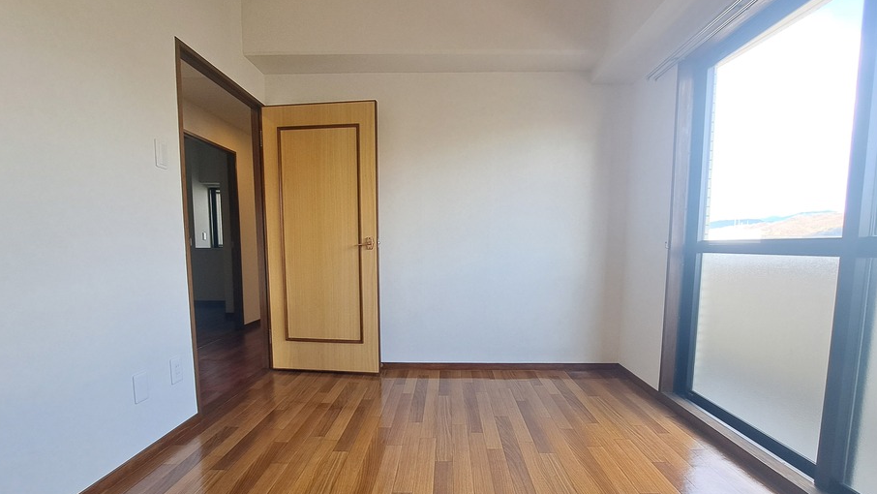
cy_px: 282
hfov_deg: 103.0
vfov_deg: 70.2
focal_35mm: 15
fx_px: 349
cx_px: 440
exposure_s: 1/50
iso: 50
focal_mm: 1.74
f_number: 2.2
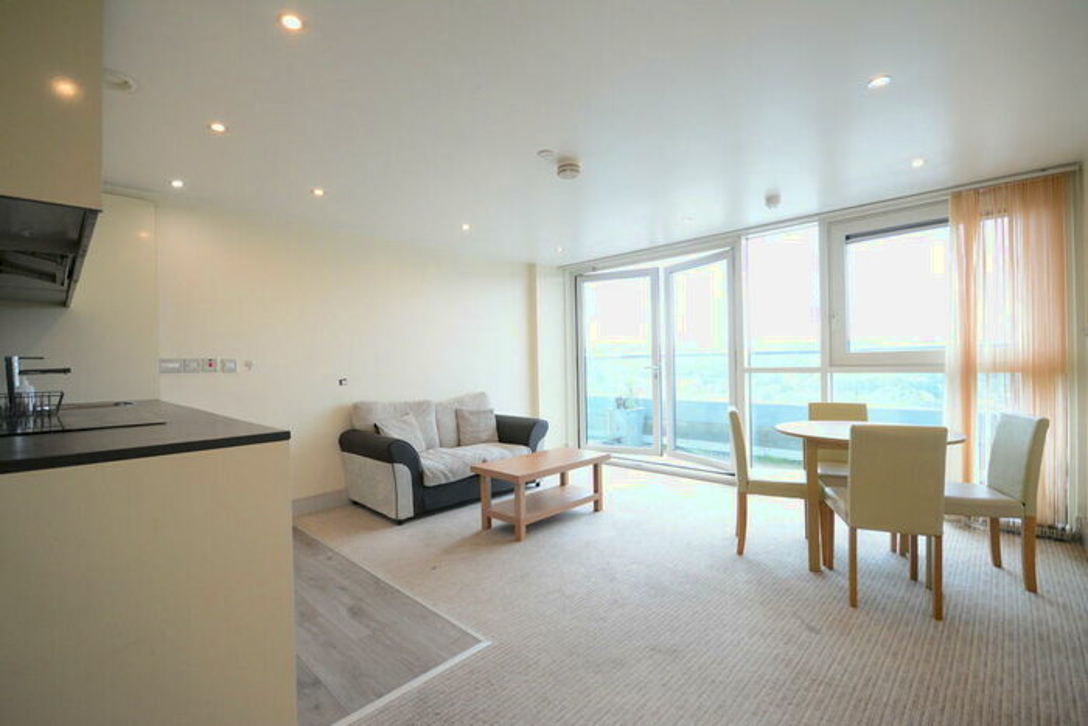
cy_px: 363
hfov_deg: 100.4
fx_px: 453
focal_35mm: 15
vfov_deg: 77.4
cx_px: 544
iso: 1600
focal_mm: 10
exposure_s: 1/125
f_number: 5.6
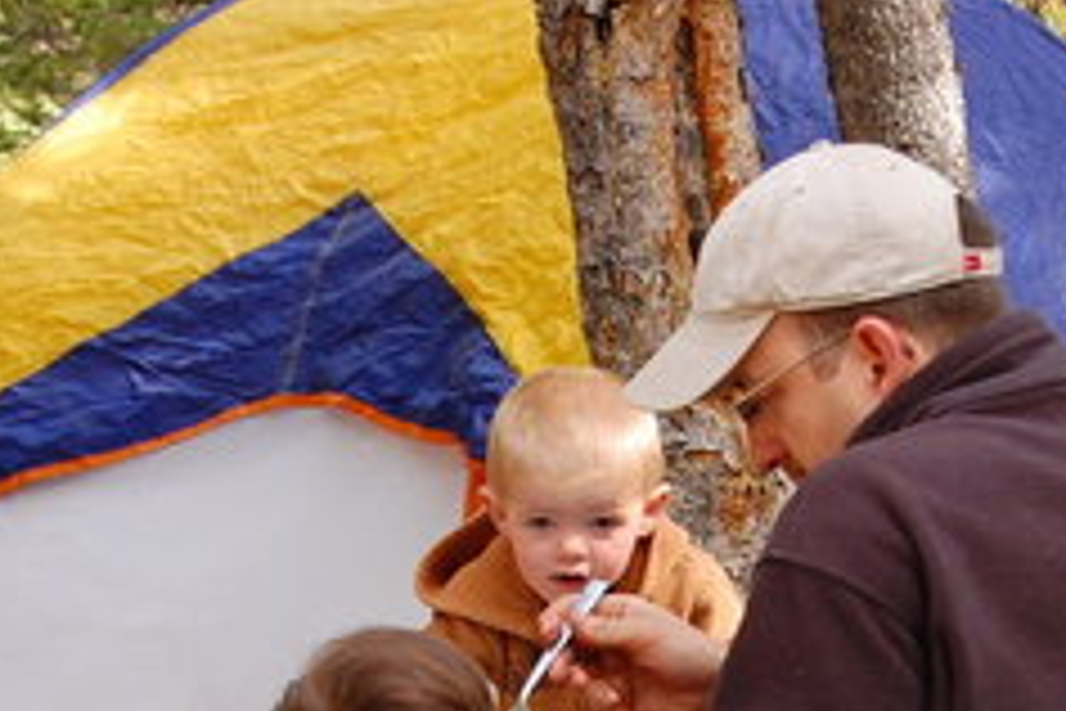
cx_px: 630
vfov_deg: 6.1
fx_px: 6583
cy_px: 914
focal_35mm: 222
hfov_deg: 9.3
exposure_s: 1/125
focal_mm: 55
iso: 400
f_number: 5.6
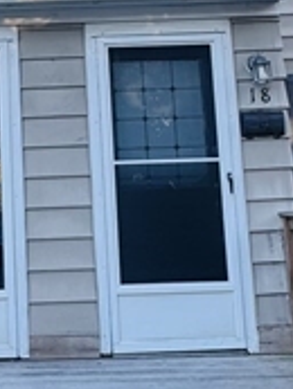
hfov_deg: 23.0
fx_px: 699
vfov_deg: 30.9
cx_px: 20
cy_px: 119
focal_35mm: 62
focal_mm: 2.22
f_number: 2.2
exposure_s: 1/144
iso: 40
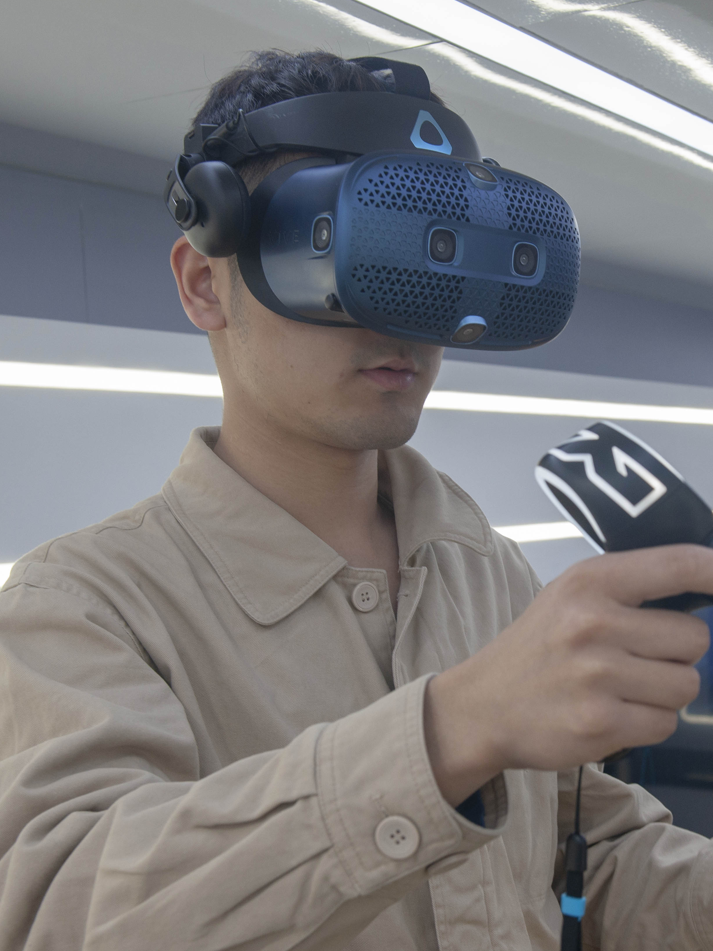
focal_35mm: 57
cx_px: 580
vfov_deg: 33.8
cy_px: 523
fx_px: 1566
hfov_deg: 25.2
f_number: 5.6
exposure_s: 1/60
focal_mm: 32
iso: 400
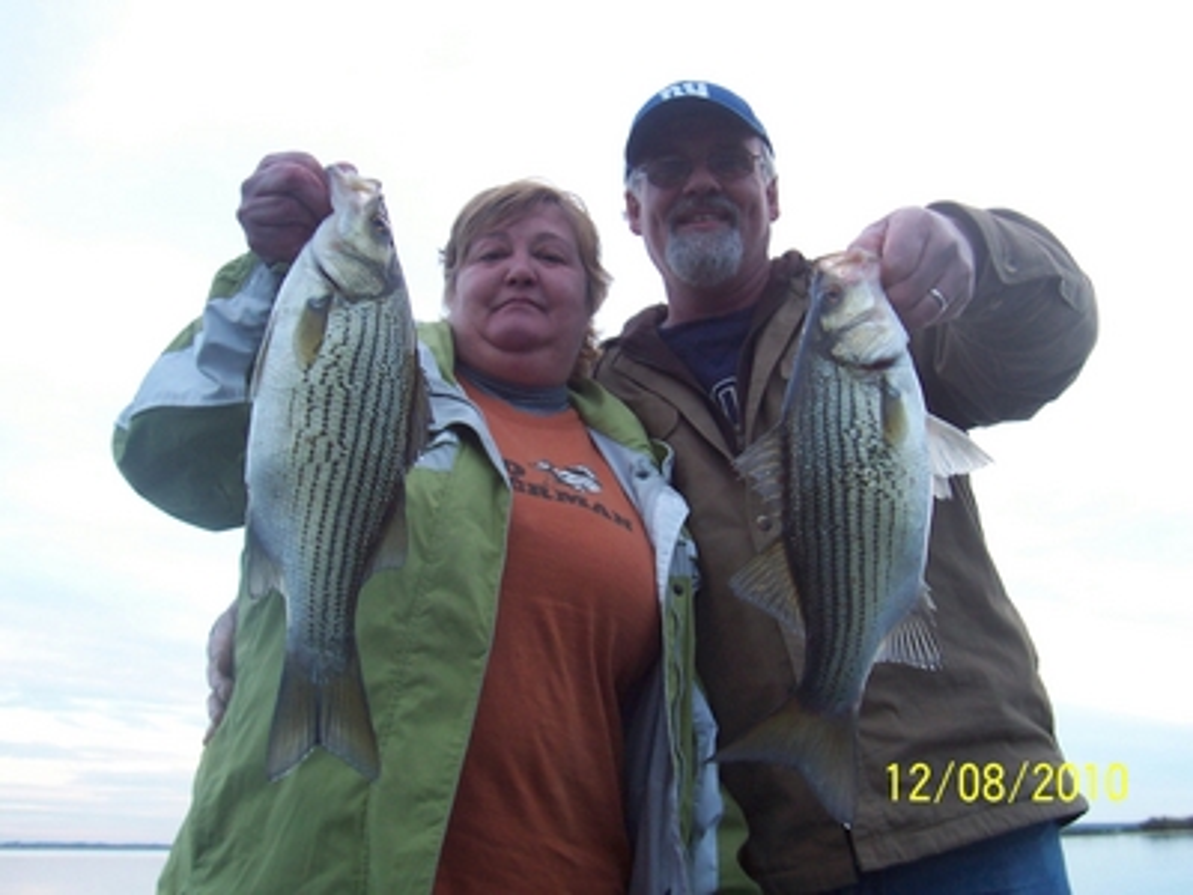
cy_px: 448
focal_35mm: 37
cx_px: 596
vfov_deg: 38.7
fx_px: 1275
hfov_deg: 50.1
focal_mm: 5.6
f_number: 2.8
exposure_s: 1/30
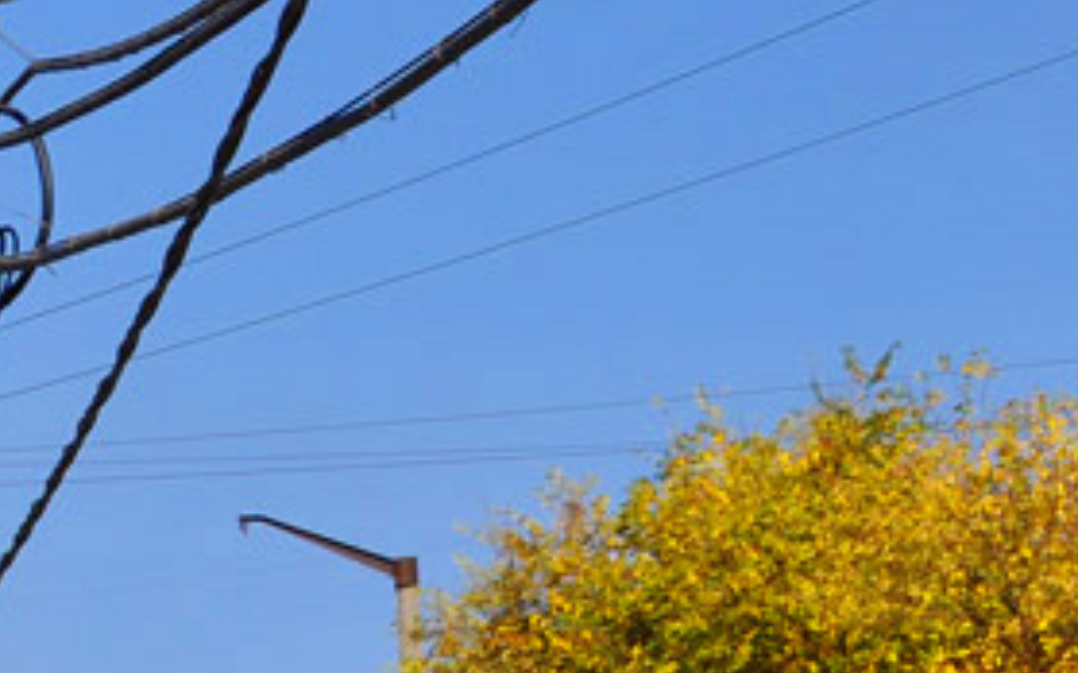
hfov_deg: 10.0
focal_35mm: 197
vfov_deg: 6.6
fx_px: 5784
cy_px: 948
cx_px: -939
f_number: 9
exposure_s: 1/640
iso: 200
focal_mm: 30
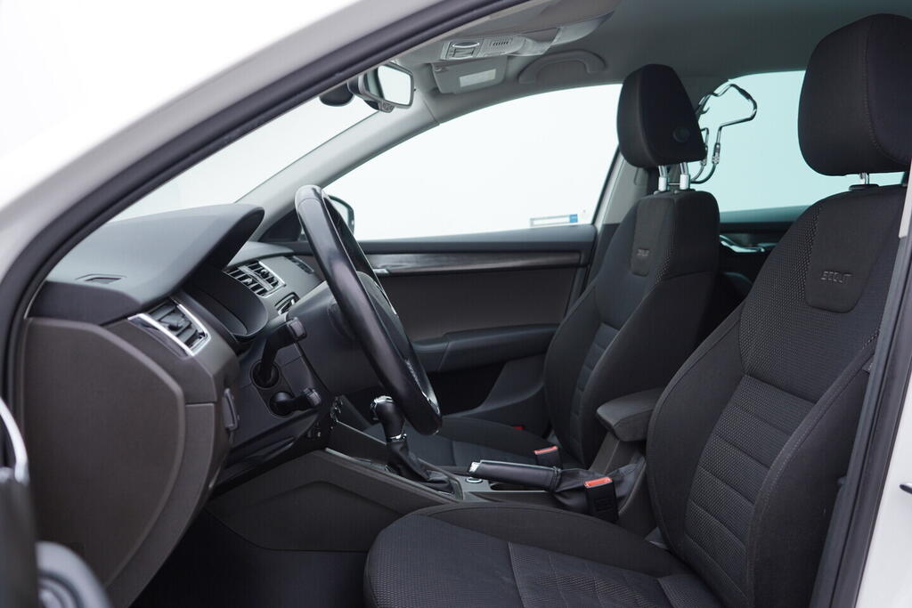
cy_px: 304
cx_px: 456
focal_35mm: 36
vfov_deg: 36.9
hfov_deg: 53.1
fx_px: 912
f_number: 3.2
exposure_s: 1/50
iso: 125
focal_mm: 24
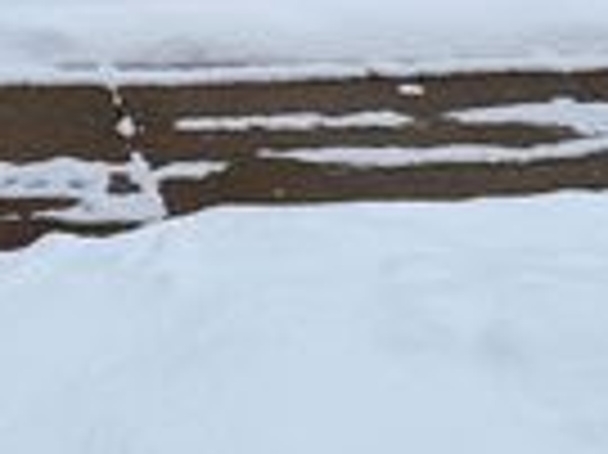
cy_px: -169
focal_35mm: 89
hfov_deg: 22.0
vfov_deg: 15.6
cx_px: 243
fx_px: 1562
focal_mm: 6.76
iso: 80
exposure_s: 1/1901
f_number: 1.78
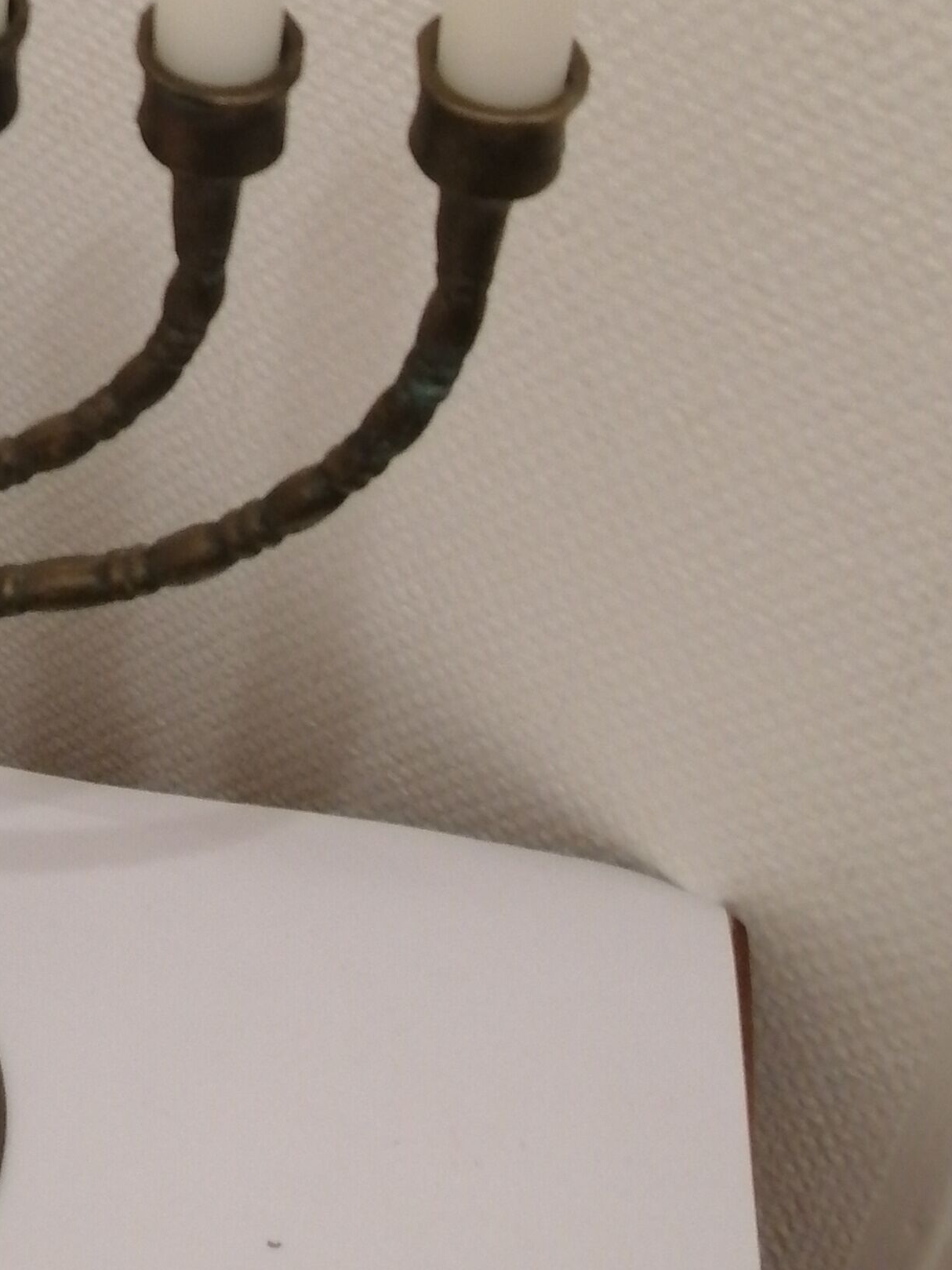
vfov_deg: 24.4
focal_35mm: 74
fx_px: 2714
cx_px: -278
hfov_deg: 18.5
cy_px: -170
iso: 250
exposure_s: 1/33.3
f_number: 1.8
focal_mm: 3.96
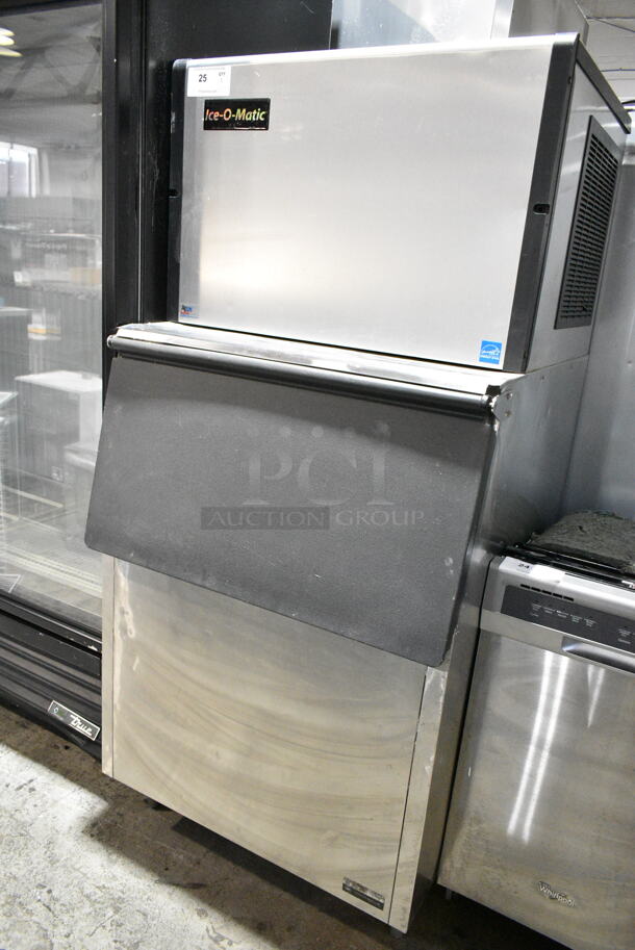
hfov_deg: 48.0
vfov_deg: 67.3
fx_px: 713
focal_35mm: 27
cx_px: 318
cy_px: 475
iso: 6400
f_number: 4
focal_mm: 18
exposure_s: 1/250
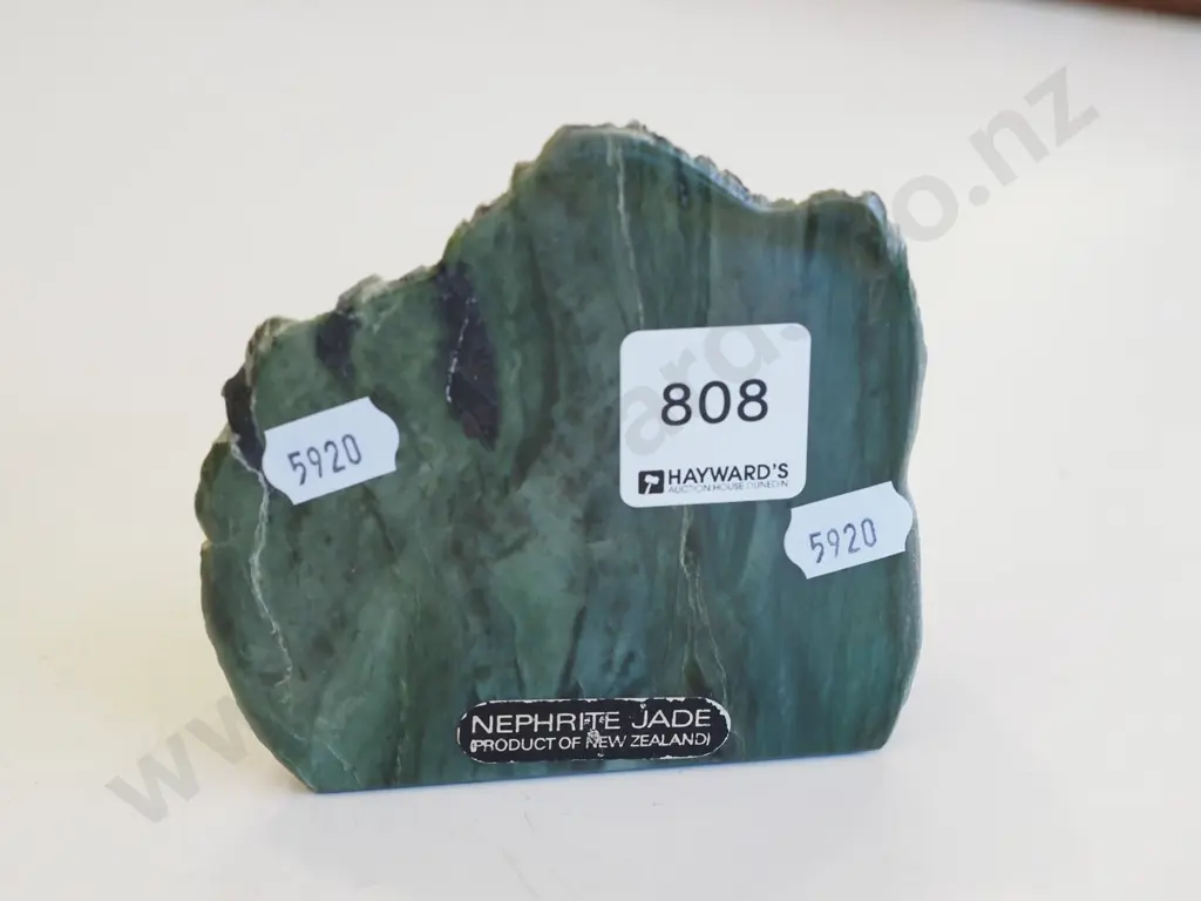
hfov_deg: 27.8
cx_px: 600
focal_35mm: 70
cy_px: 450
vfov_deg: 21.0
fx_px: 2429
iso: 1600
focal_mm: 35
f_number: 5.6
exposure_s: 1/160
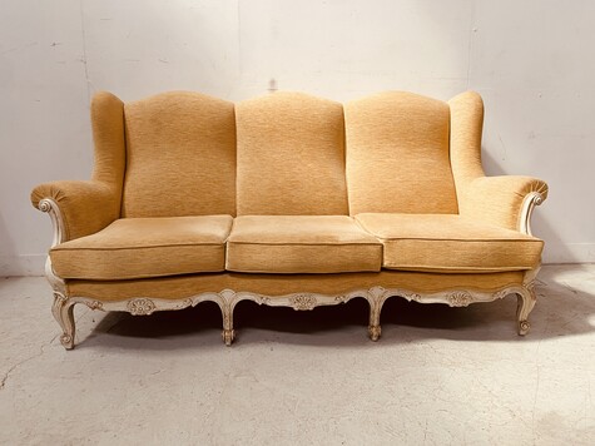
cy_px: 223
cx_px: 298
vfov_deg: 53.0
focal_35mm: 26
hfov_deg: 67.3
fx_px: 447
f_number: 1.8
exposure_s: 1/60
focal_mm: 4.25
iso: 125
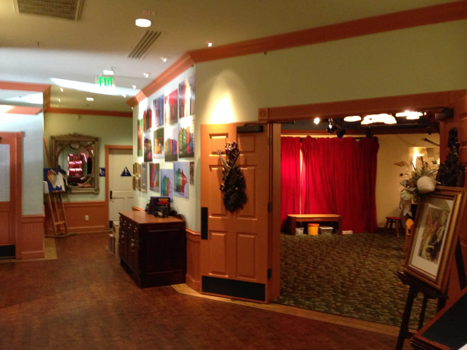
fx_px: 445
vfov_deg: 42.9
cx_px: 234
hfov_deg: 55.4
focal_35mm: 33
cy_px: 175
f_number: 2.4
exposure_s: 1/20
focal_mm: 4.13
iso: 320
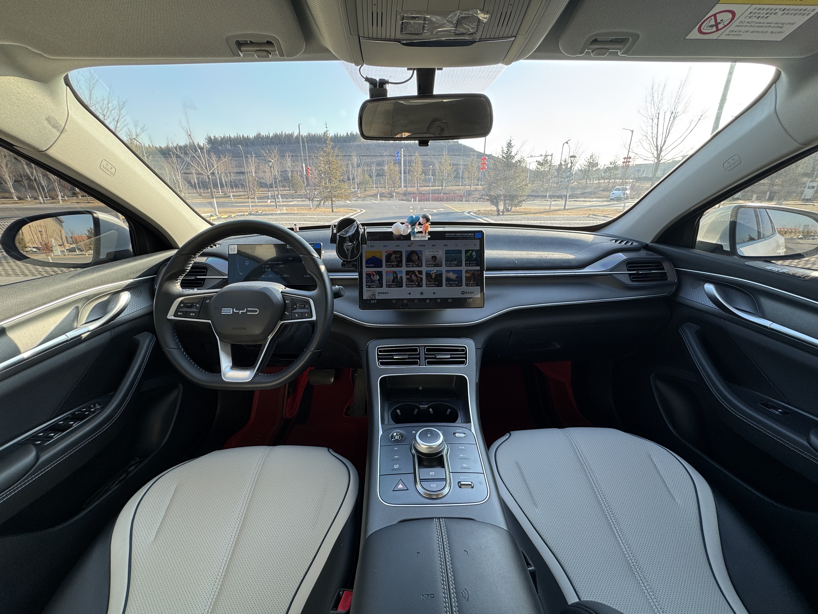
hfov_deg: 102.1
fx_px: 331
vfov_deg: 85.7
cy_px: 307
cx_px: 409
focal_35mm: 14
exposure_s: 1/99
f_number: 2.2
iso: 40
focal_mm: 2.22
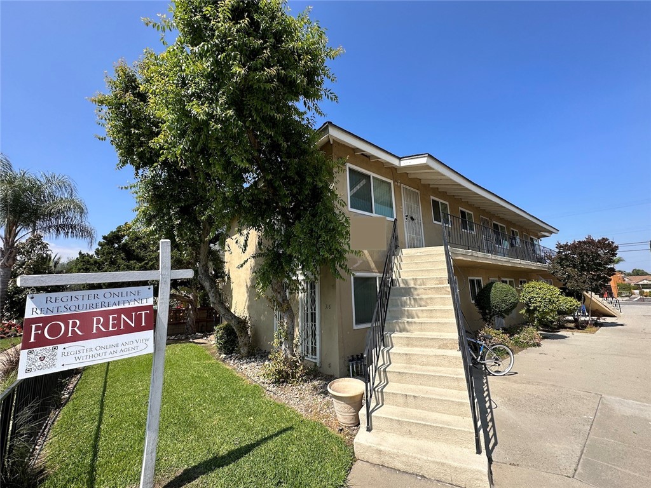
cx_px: 326
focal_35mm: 14
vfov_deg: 85.7
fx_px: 263
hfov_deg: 102.1
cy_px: 244
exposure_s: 1/1082
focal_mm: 2.22
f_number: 2.2
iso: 50
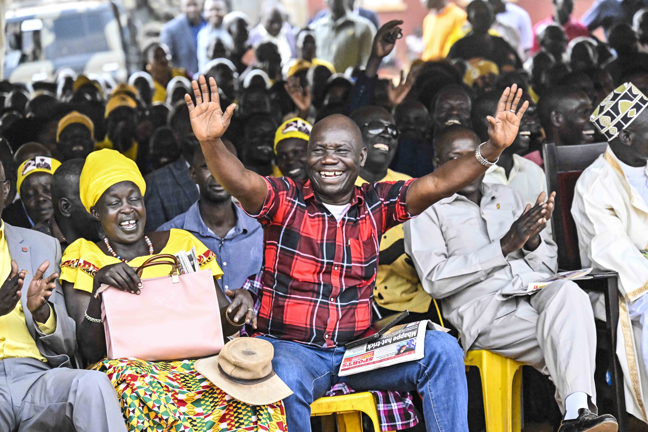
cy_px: 216
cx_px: 324
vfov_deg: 6.9
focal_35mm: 200
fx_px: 3600
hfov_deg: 10.3
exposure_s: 1/2500
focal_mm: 200
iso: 16000
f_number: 7.1
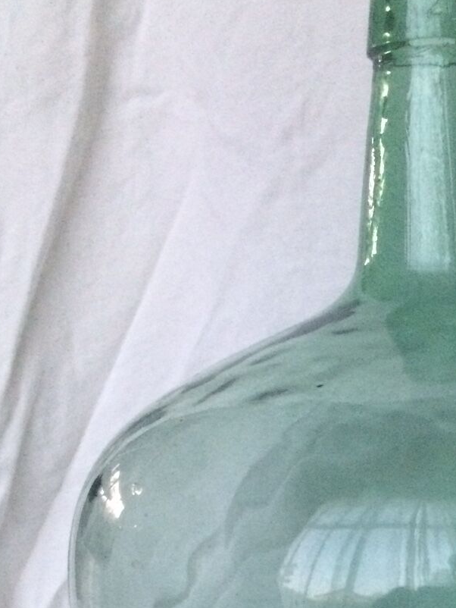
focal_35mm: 59
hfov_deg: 24.2
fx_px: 1036
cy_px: 550
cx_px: 408
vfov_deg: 31.1
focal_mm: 4.15
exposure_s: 1/25
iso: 320
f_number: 2.2
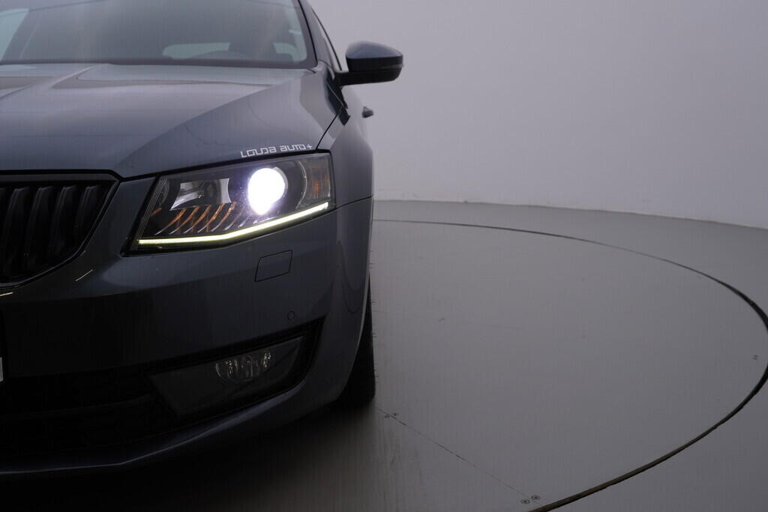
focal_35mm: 36
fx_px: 768
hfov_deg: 53.1
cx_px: 384
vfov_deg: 36.9
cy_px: 256
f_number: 5.6
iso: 125
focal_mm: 24
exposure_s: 1/125
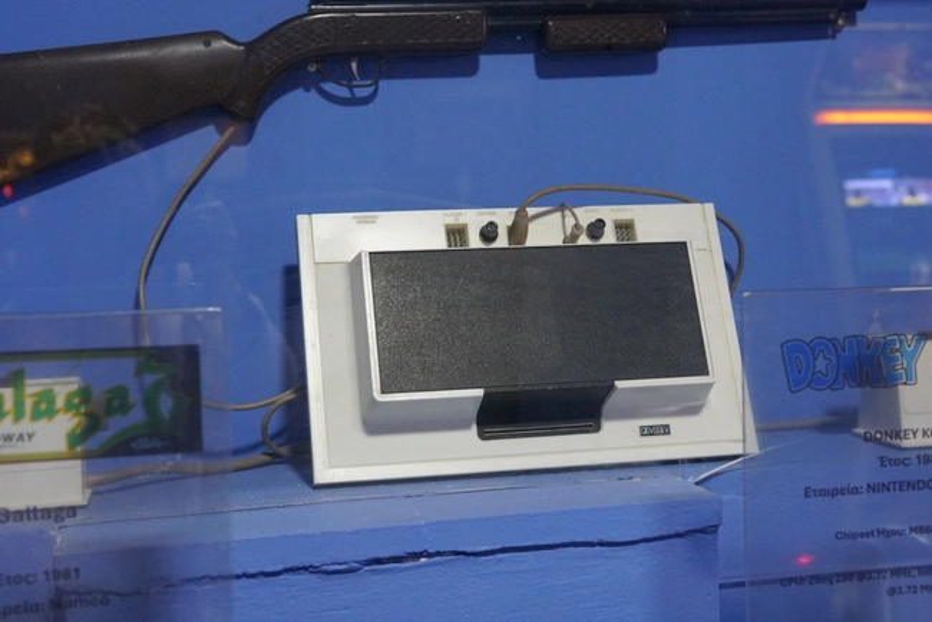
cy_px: 311
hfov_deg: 43.6
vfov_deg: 29.9
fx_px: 1165
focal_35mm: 45
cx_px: 466
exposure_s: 1/160
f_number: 4
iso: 6400
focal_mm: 30
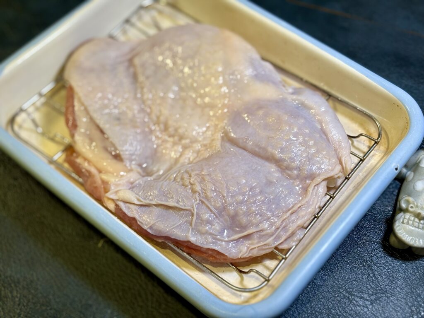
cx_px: 212
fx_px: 637
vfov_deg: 28.0
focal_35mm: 52
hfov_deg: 36.8
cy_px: 159
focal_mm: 5.96
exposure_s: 1/75
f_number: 1.6
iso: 40
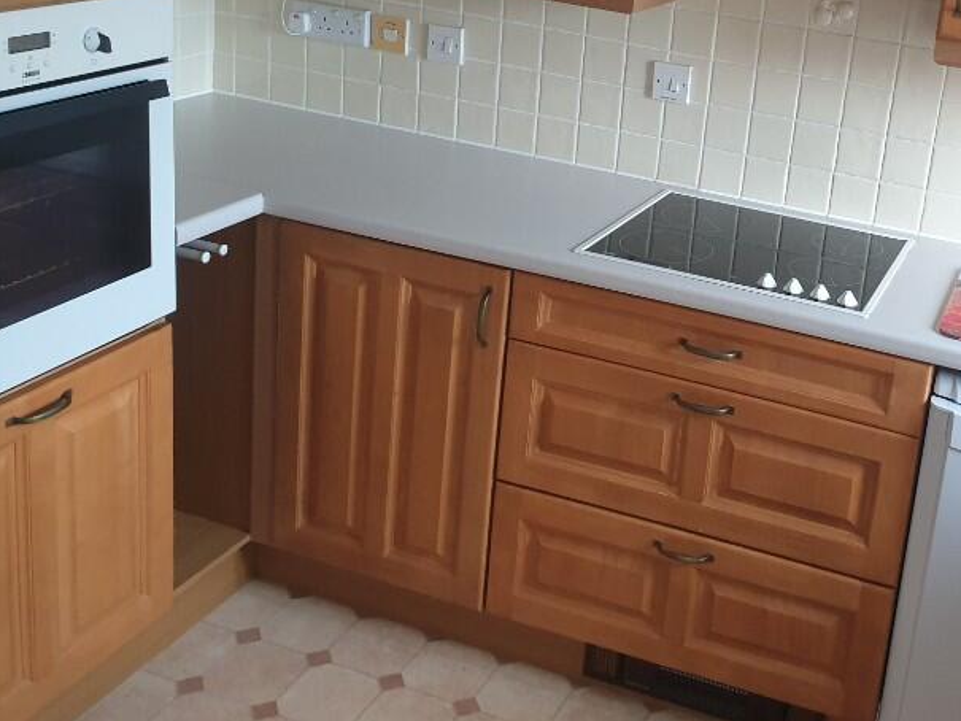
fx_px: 1222
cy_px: 164
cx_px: 758
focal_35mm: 44
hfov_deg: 41.3
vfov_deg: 32.2
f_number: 2.4
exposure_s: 1/50
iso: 320
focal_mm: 4.3
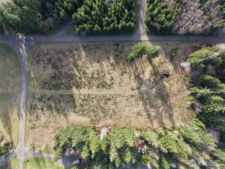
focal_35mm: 24
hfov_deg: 71.6
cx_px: 112
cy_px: 84
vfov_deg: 56.8
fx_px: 156
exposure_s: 1/400
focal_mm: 8.67
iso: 100
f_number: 1.8
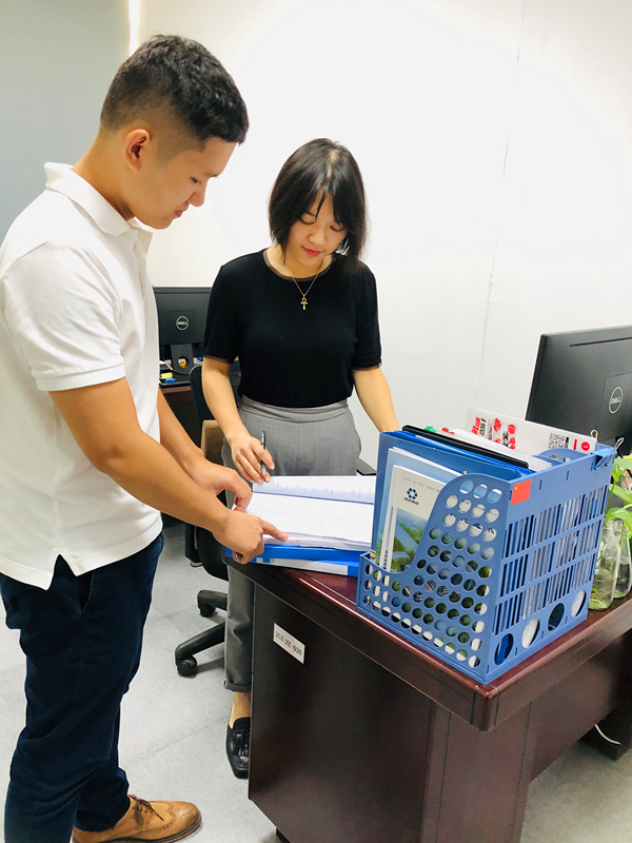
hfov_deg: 49.7
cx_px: 316
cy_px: 422
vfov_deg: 63.4
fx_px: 682
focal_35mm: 28
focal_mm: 4
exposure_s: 1/17
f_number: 1.8
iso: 64
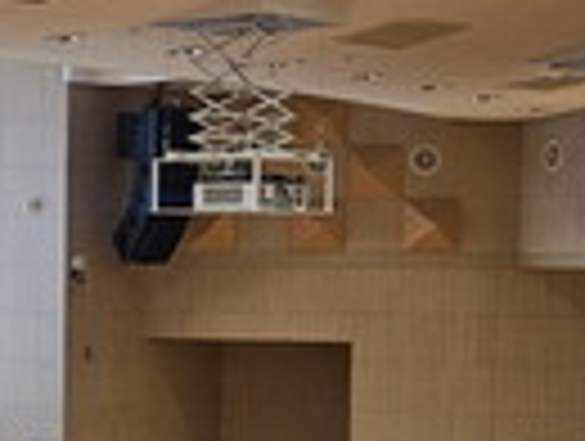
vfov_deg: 13.9
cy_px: 351
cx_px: -122
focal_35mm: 106
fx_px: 1795
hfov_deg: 17.6
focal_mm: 5.4
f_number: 1.8
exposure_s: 1/120
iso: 1000
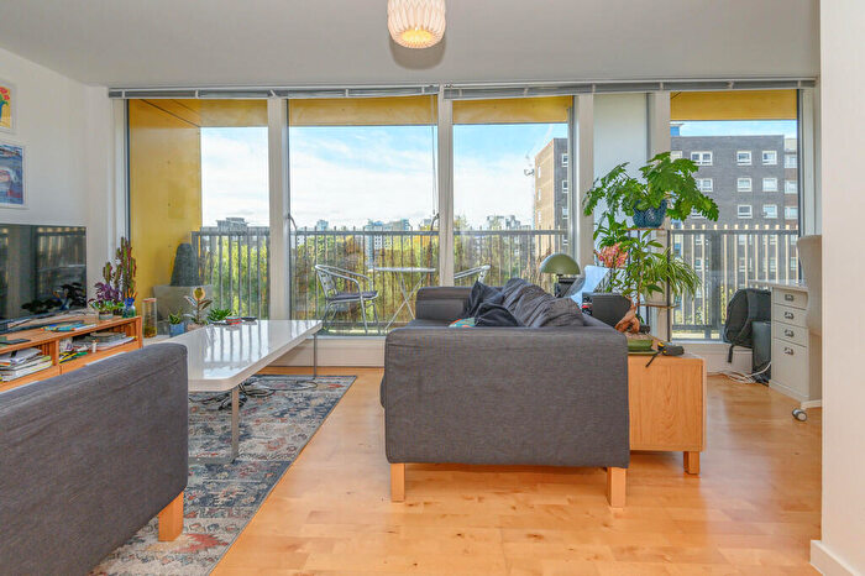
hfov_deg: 96.8
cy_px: 288
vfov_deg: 73.7
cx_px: 432
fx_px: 384
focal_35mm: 16
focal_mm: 16
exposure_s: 1/250
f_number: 8
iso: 400
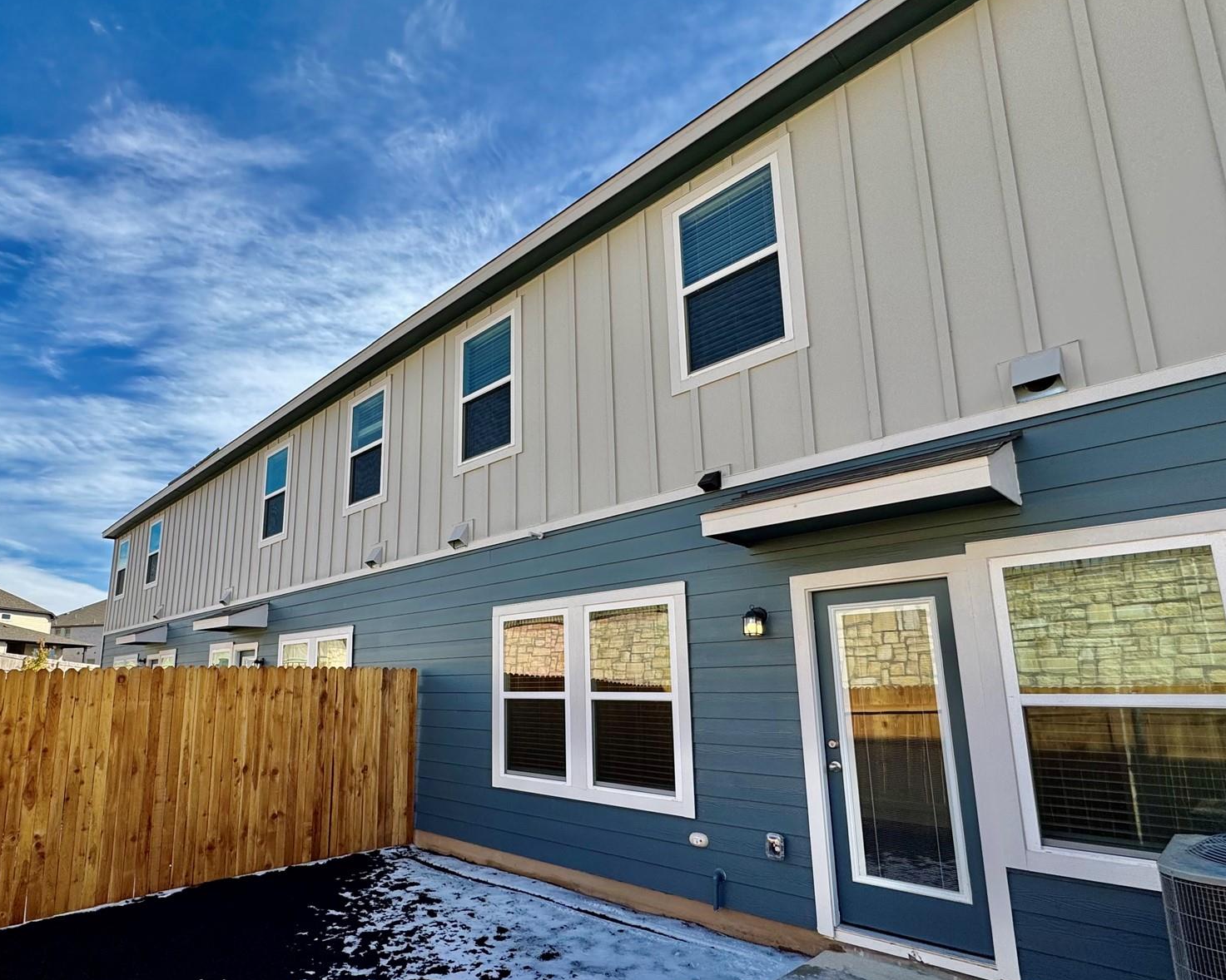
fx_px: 689
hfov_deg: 82.2
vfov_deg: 70.4
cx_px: 487
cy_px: 562
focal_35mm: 19
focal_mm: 2.22
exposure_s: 1/1217
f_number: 2.2
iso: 50
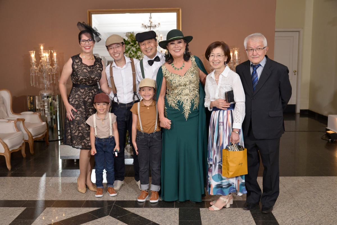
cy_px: 112
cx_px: 168
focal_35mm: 38
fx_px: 356
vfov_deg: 35.1
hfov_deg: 50.7
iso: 1600
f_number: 6.3
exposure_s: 1/160
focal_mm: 38
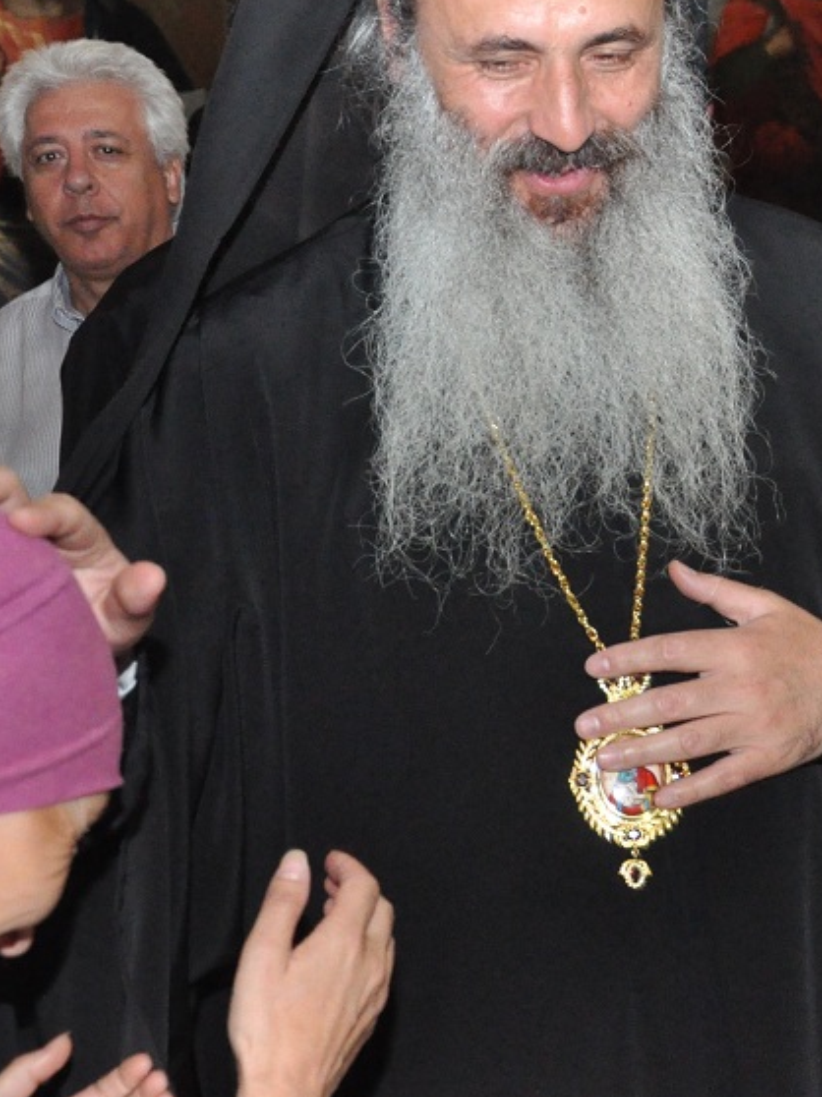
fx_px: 2947
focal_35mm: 93
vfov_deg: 21.1
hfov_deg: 15.3
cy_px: 494
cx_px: 987
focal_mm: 30
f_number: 8
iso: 2500
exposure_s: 1/60
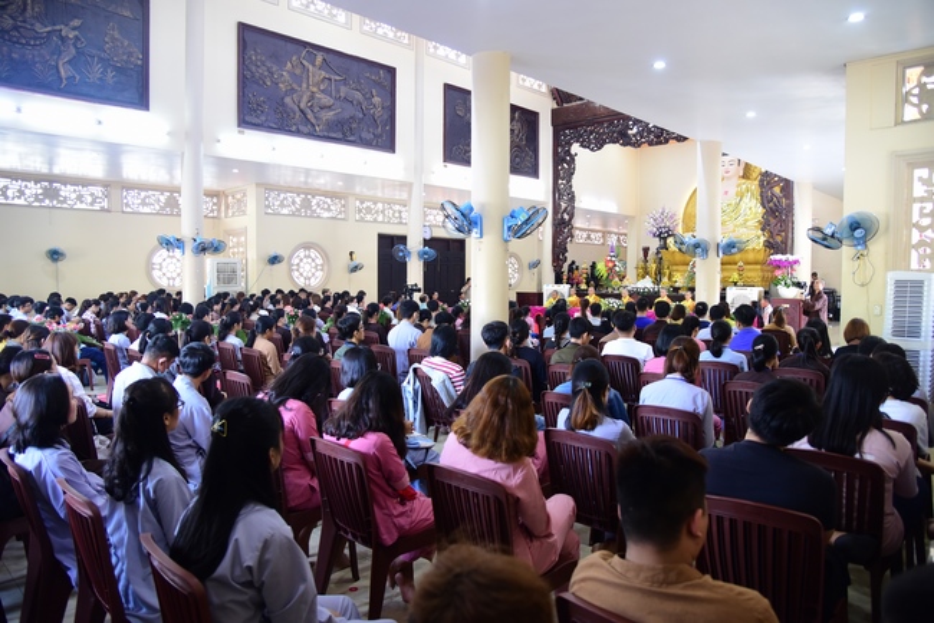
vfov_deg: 53.2
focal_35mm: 24
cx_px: 467
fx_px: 623
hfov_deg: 73.7
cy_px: 312
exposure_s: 1/50
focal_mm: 24
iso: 1600
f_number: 4
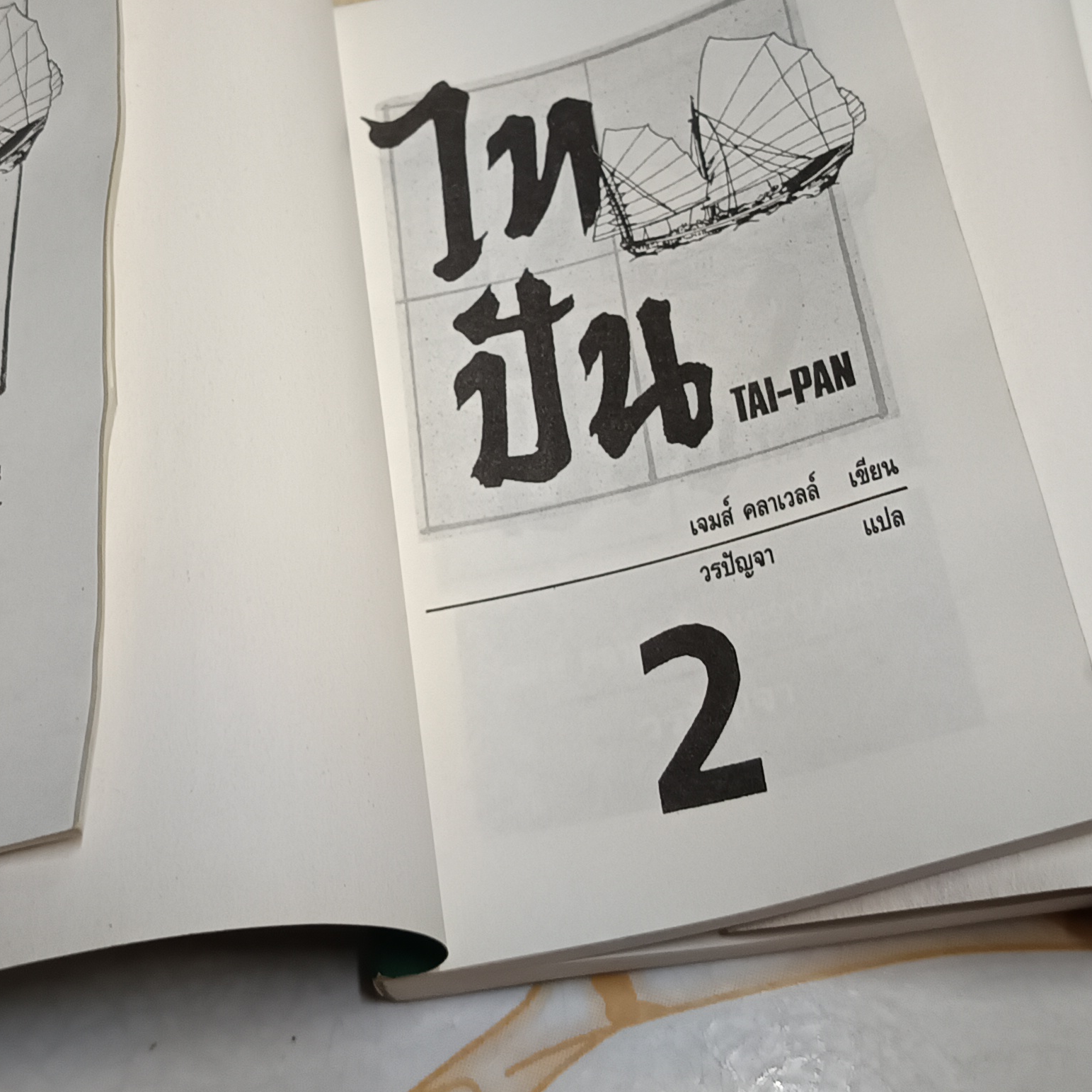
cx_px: 488
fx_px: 1963
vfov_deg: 30.8
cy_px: 345
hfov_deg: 31.1
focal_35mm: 55
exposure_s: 1/50
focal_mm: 5.31
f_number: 1.7
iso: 1146
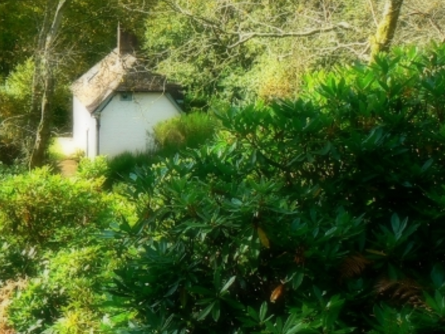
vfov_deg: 22.6
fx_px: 835
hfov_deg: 28.9
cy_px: 163
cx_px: 68
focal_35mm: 65
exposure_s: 1/100
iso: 80
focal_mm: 6
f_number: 5
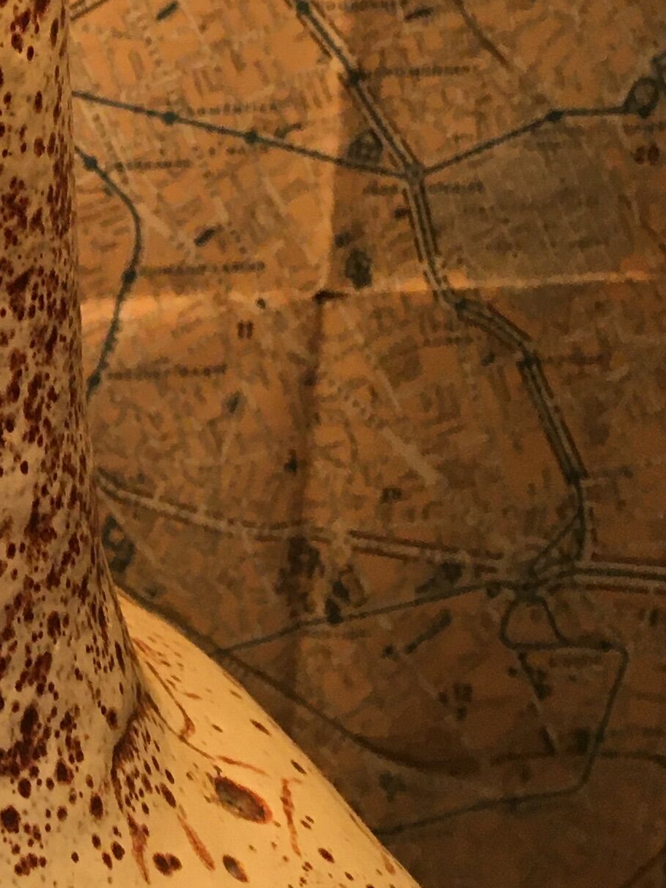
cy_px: 89
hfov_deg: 14.4
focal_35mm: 96
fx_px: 2462
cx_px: -331
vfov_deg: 20.0
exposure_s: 1/33
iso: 50
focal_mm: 4.15
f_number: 2.2
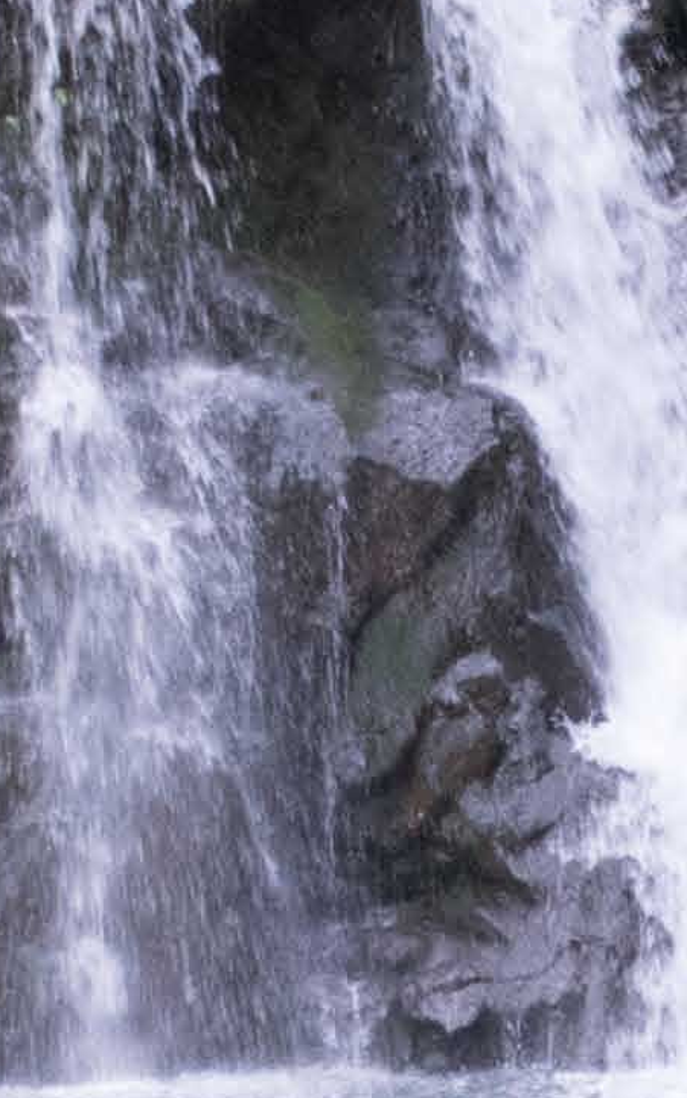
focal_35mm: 229
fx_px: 6856
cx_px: 628
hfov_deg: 5.7
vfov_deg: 9.1
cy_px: 1252
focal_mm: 18
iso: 1000
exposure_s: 1/60
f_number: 8
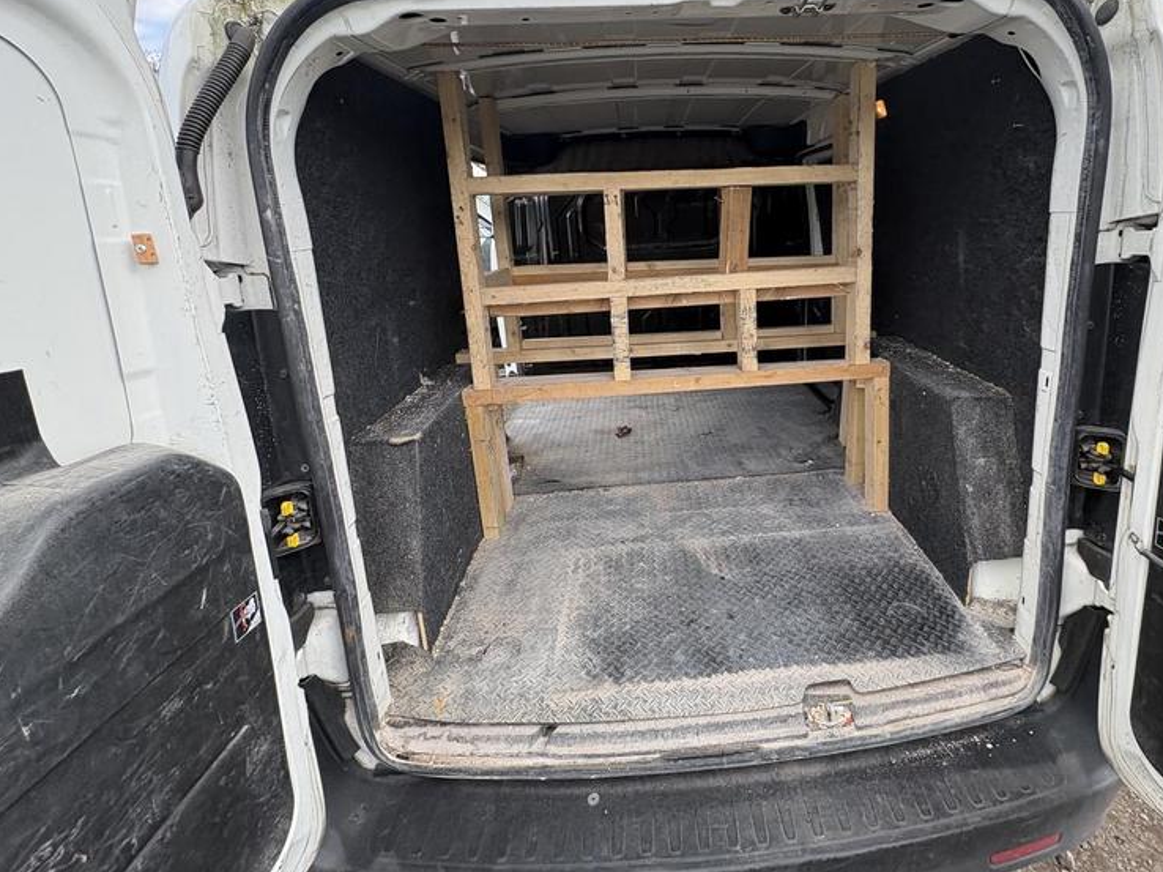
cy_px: 345
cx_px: 676
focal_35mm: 17
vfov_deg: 73.8
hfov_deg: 90.3
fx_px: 571
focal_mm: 2.22
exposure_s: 1/246
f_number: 2.2
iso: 64
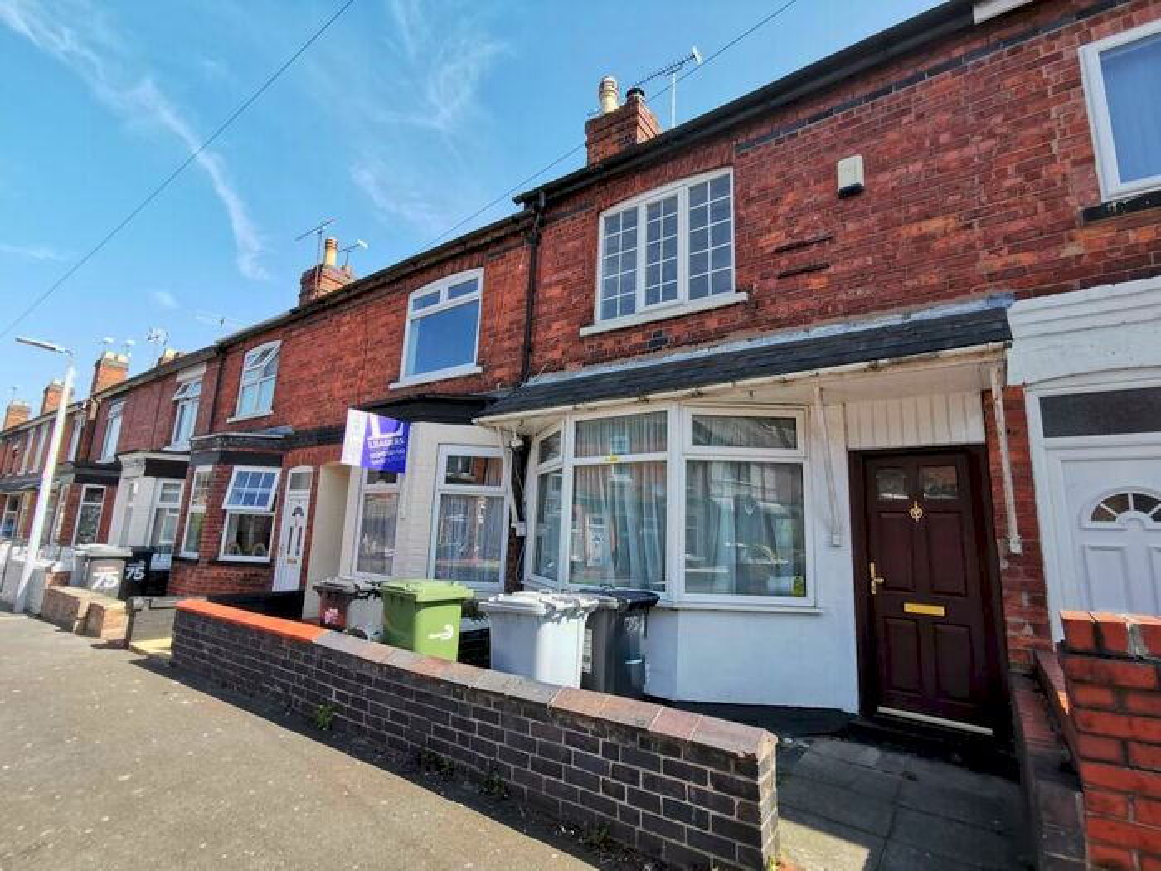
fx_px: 570
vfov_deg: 74.7
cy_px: 436
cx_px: 580
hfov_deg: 91.0
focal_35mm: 17
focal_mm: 2.26
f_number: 2.2
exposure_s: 1/585
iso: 50
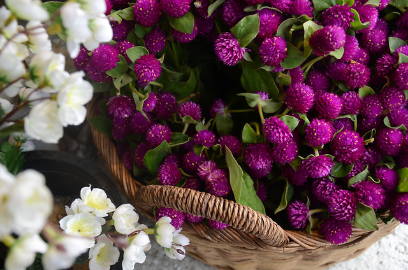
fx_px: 577
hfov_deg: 39.0
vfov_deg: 26.4
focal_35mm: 51
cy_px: 135
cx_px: 204
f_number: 4.2
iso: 160
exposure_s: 1/30
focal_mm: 34
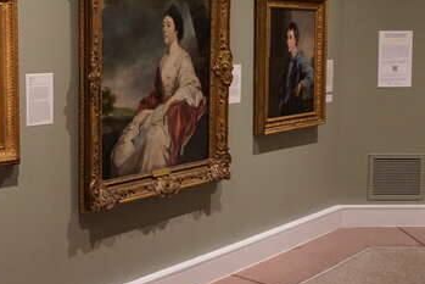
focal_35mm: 55
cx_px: 123
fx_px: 650
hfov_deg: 35.7
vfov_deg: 24.5
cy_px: 90
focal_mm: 16
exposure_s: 1/100
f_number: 3.5
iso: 3200
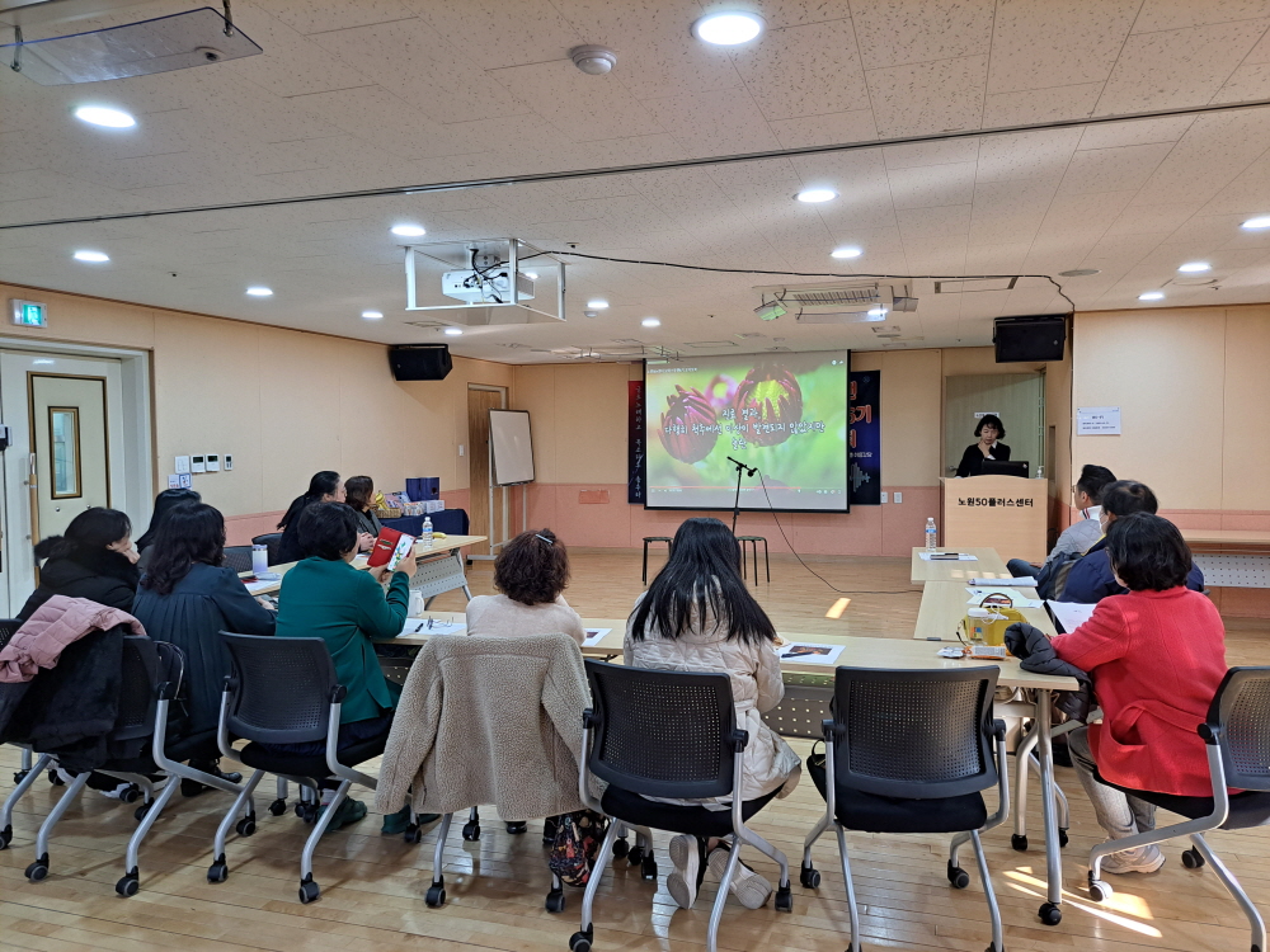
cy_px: 476
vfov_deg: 56.8
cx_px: 635
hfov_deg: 71.6
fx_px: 881
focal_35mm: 24
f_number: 1.8
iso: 125
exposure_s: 1/60
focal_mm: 5.23
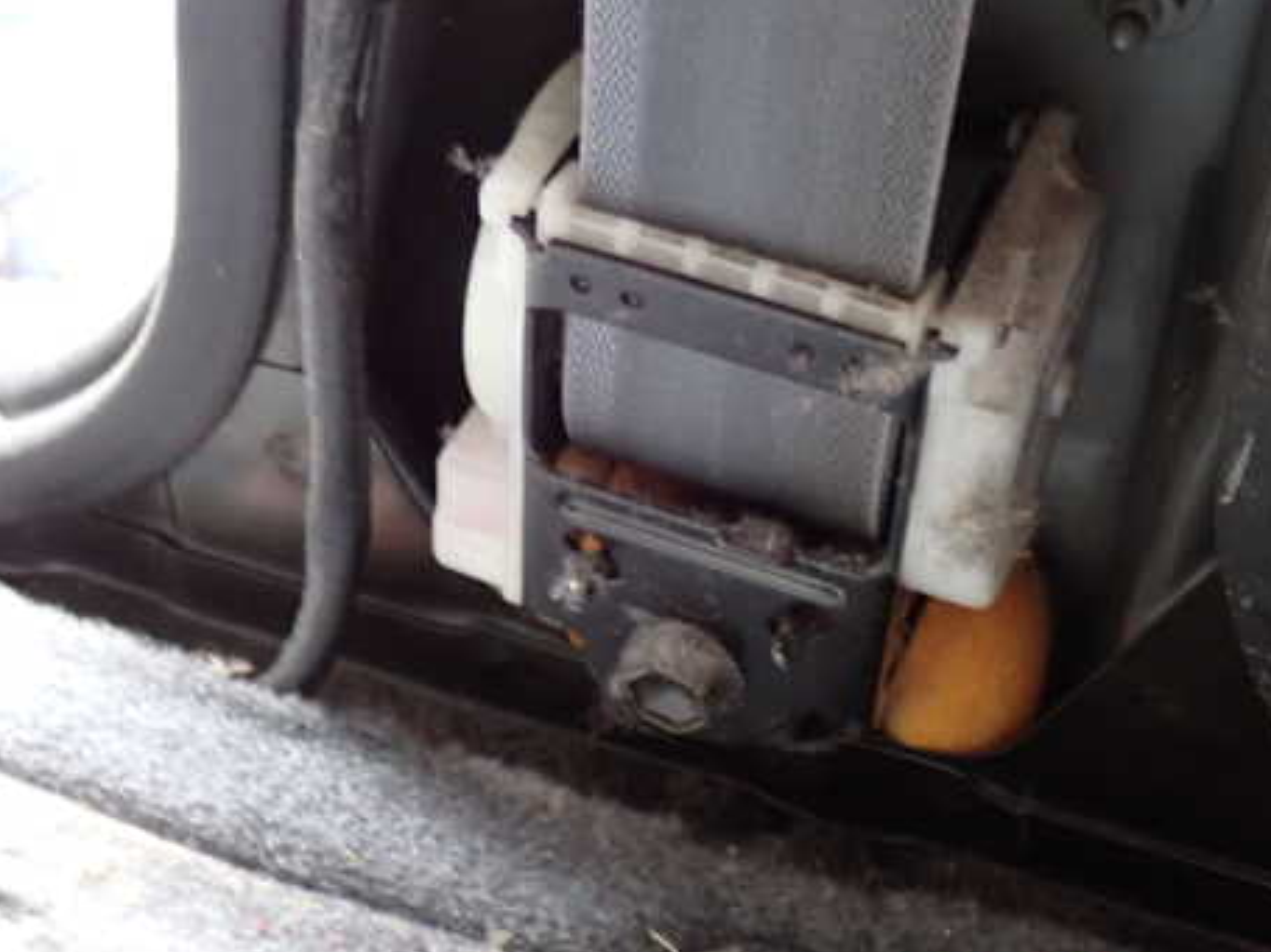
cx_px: 693
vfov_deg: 22.2
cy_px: 396
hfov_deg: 29.4
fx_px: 2423
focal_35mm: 66
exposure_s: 1/13
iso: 800
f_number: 3.2
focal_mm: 9.01
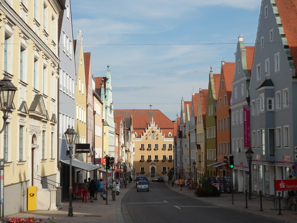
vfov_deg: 22.3
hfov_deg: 29.4
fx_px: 566
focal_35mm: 66
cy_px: 112
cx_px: 148
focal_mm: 11.9
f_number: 4.4
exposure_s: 1/640
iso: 80
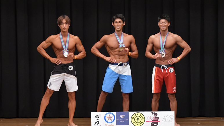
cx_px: 112
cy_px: 75
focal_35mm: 213
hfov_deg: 10.1
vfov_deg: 5.7
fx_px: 1265
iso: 6400
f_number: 5.6
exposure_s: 1/400
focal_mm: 135
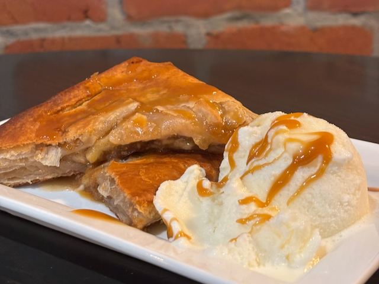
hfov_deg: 36.8
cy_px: 142
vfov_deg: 28.0
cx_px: 190
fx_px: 569
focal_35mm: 52
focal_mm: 5.96
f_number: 1.6
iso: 250
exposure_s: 1/40
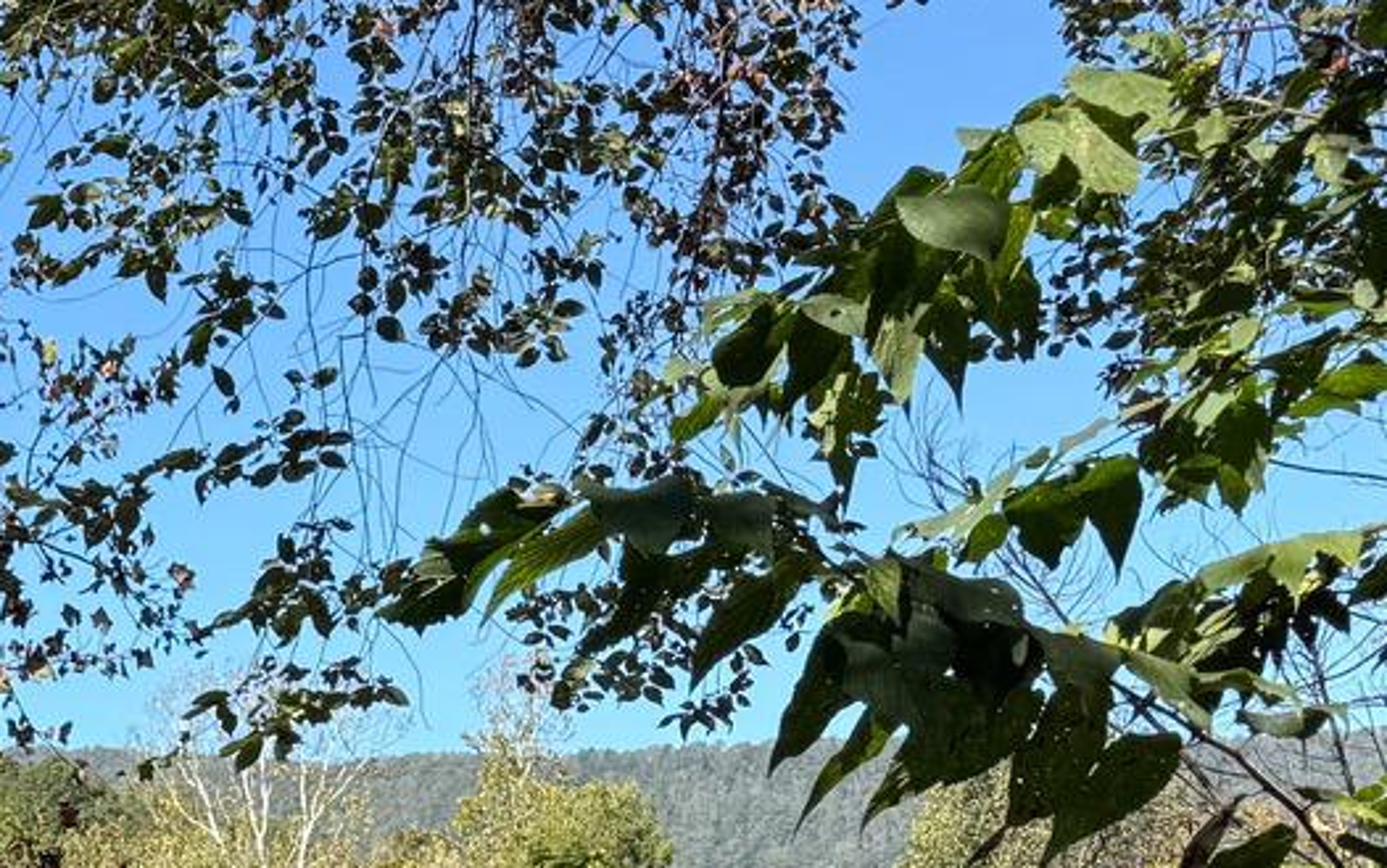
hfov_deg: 19.7
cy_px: 1514
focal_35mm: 99
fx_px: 3743
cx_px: -298
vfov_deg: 12.2
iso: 80
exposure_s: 1/1653
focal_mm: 6.76
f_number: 1.78
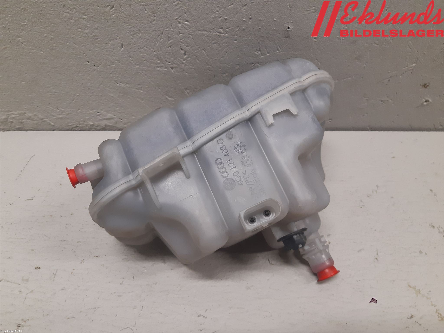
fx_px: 333
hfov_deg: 67.3
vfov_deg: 53.1
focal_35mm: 26
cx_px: 222
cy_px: 166
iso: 160
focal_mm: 3.93
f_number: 1.7
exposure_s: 1/50
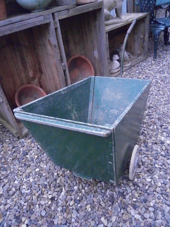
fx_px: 170
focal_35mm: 26
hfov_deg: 53.1
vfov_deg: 67.3
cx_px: 85
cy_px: 114
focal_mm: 4.7
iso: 1600
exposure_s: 1/250
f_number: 8
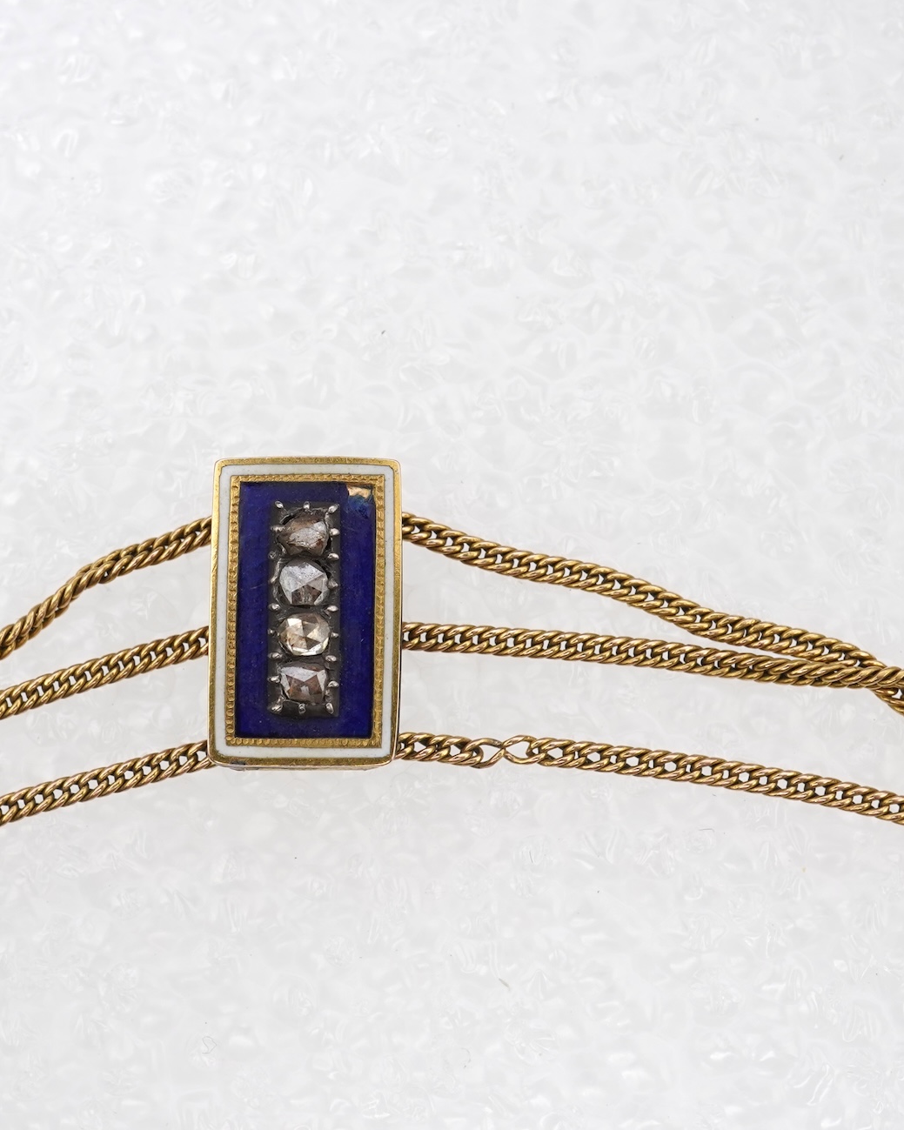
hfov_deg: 23.7
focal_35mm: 64
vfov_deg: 29.6
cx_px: 285
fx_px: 2141
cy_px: 566
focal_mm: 30
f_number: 18
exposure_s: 1/125
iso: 500
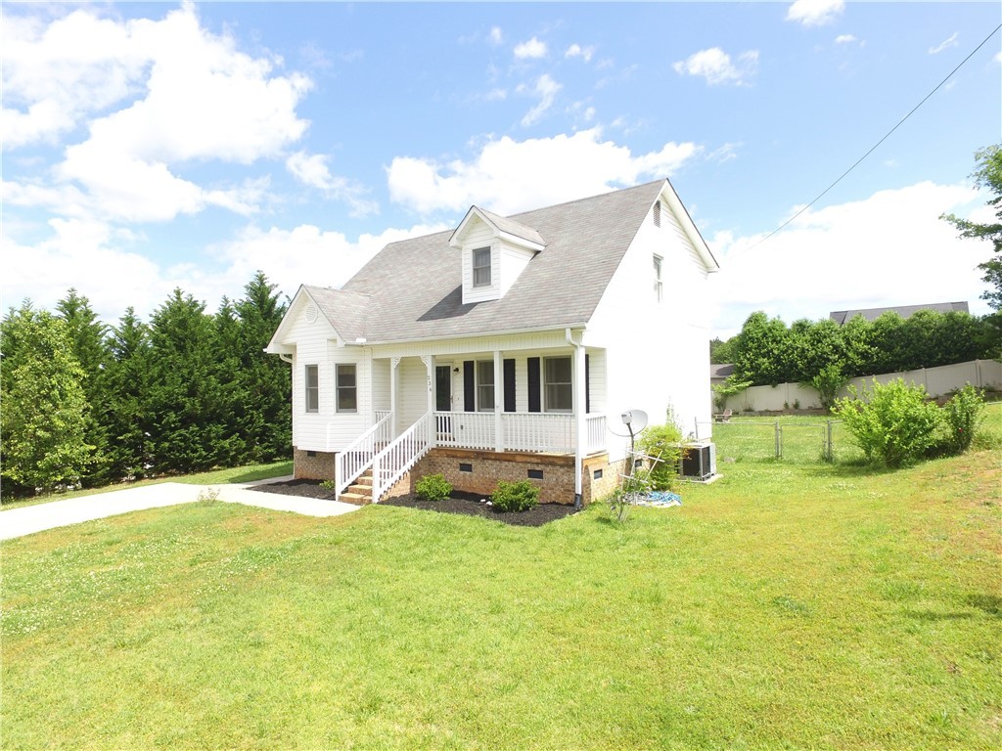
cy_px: 376
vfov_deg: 66.0
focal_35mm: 20
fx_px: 579
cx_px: 501
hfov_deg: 81.7
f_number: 2.8
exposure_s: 1/800
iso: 200
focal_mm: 3.61
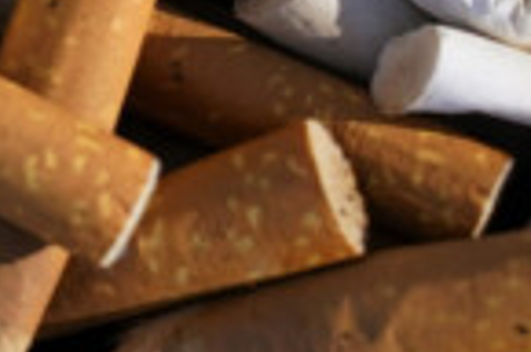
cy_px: -588
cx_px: -769
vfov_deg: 3.7
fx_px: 5313
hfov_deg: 5.5
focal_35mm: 361
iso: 400
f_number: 5.6
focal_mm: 51
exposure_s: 1/500
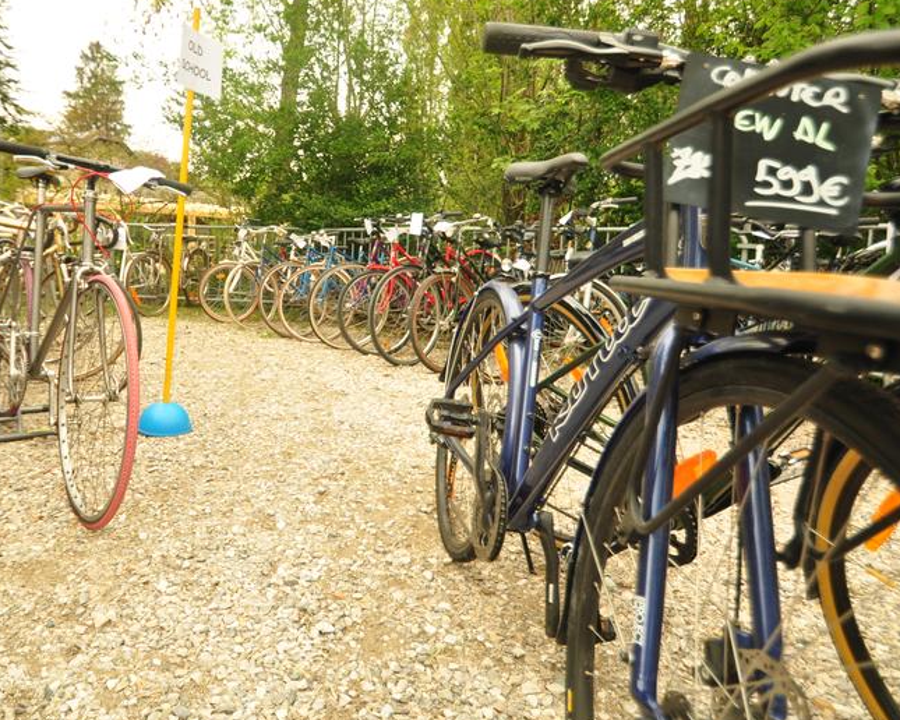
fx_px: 577
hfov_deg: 74.9
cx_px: 350
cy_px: 308
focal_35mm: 22
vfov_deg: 63.6
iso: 200
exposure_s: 1/500
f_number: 3.5
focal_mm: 11
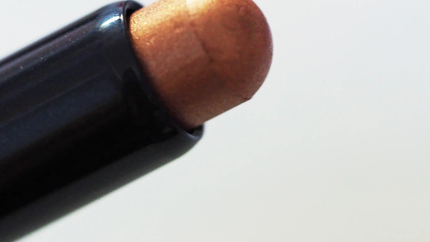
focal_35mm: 195
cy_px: 73
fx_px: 2224
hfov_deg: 11.0
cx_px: 220
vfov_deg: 6.2
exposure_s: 1/25
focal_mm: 60
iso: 1600
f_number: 2.8
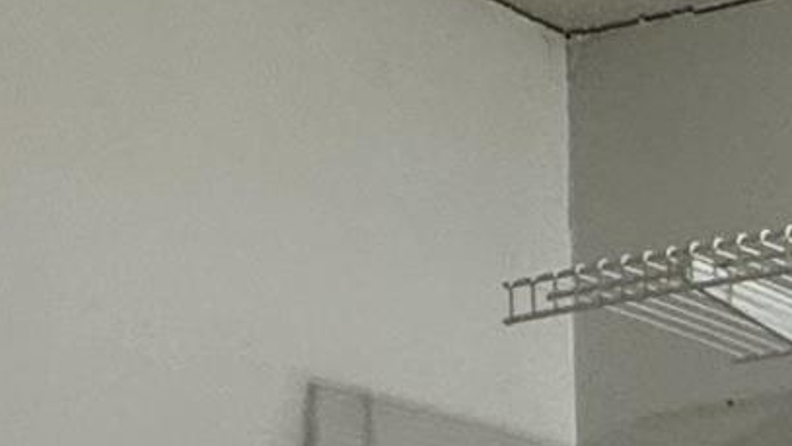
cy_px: 978
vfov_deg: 9.6
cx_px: 1539
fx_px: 2415
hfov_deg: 15.3
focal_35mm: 115
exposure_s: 1/60
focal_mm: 2.22
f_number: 2.2
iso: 200
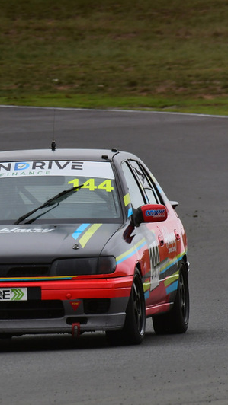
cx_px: -7
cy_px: 202
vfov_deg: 1.8
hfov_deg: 1.0
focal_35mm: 1182
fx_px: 12712
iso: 640
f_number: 10
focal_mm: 500
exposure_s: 1/640
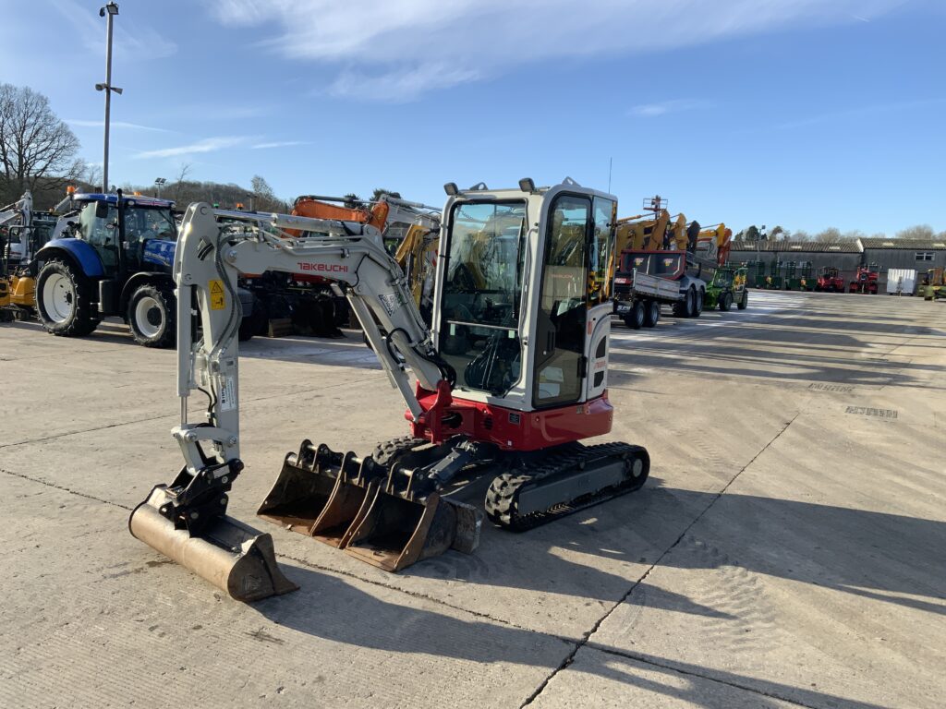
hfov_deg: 61.7
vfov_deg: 48.2
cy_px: 354
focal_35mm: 29
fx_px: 793
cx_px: 473
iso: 16
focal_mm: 3
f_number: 1.8
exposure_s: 1/1311
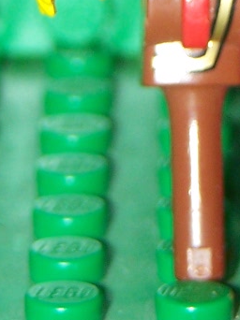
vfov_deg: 3.5
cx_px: 382
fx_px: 5183
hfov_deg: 2.6
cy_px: -186
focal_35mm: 560
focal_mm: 21.2
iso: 80
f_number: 3.2
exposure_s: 1/100
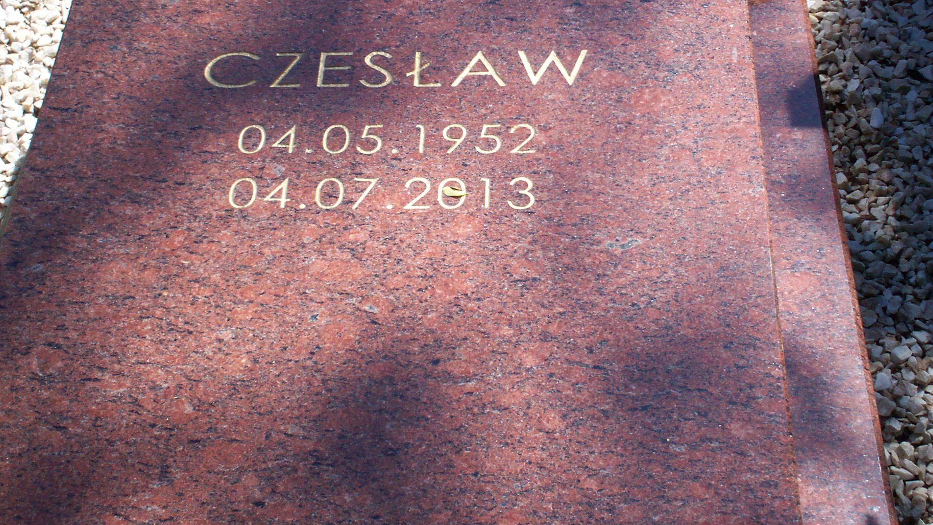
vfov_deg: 22.9
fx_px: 1286
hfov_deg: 39.8
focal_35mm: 52
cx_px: 498
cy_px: 157
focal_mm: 6
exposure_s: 1/337
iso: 100
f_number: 4.5
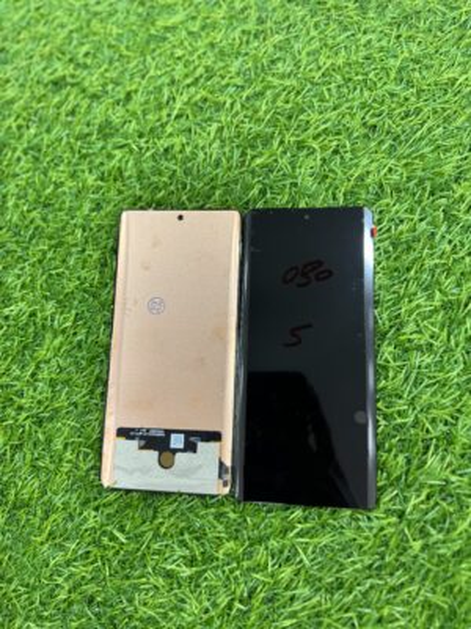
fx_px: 435
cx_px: 236
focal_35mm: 24
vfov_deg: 71.6
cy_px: 314
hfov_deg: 56.8
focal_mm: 6.76
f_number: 1.78
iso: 125
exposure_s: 1/50
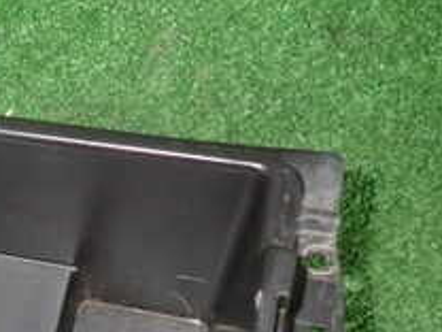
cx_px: -138
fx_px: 919
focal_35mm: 72
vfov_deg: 20.0
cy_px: 302
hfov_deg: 23.7
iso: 200
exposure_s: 1/30
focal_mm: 4.5
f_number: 2
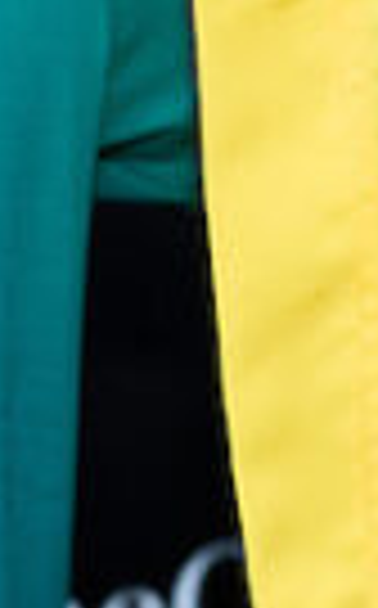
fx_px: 4233
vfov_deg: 8.0
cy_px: -448
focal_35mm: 256
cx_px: -261
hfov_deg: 5.1
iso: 640
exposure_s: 1/1000
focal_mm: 33
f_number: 2.8
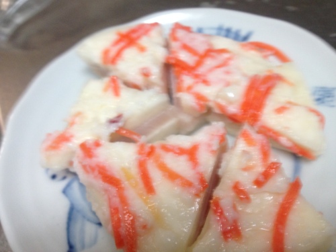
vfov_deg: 42.9
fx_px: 320
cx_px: 168
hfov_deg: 55.4
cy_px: 126
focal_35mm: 33
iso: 100
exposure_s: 1/20
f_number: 2.4
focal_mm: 4.12
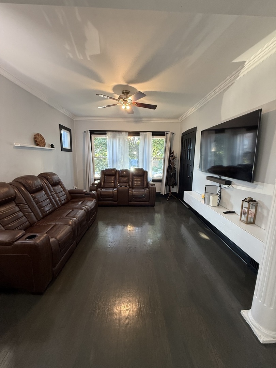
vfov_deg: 102.1
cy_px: 184
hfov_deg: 85.7
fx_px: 149
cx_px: 138
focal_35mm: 14
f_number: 2.2
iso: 200
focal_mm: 2.22
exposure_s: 1/60
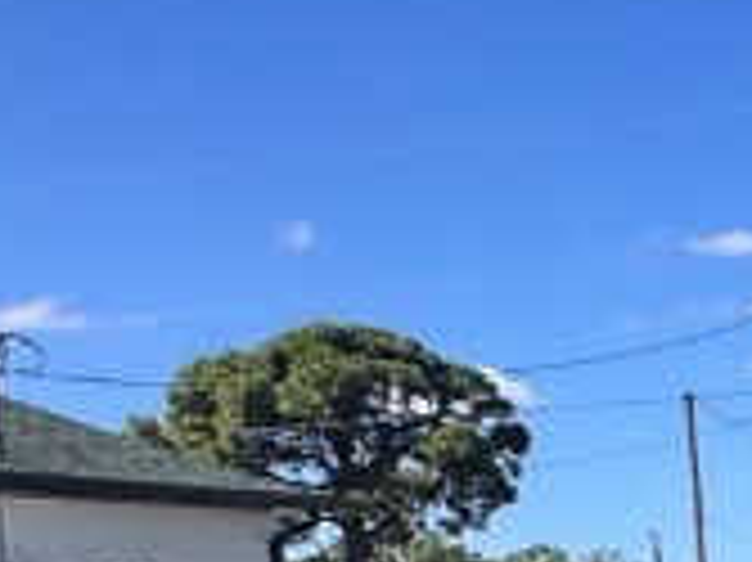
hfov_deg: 15.3
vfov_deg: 16.3
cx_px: 1707
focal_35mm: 86
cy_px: 724
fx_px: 1867
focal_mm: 2.22
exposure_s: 1/1880
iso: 50
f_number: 2.2
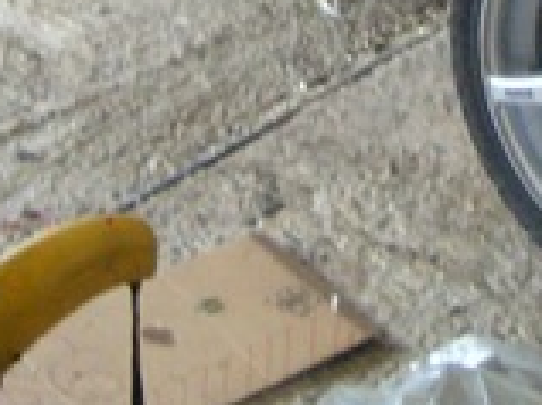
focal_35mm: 141
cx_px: 372
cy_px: -282
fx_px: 2206
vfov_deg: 10.0
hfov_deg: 14.0
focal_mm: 5.8
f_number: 2.6
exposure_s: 1/40
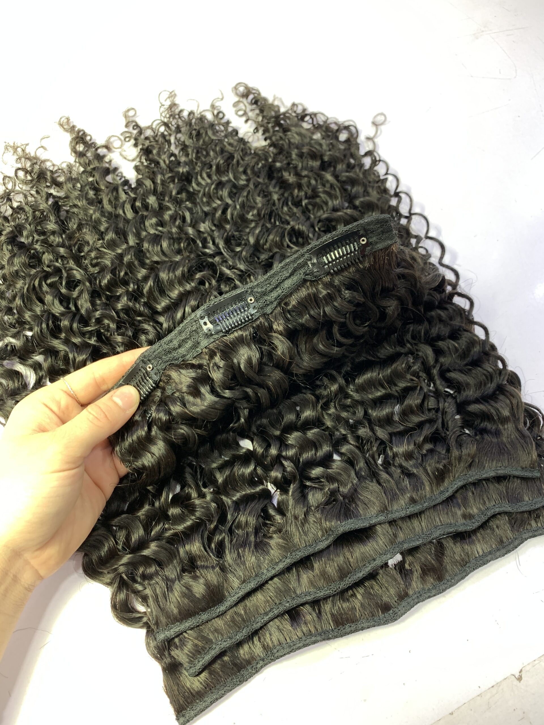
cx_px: 272
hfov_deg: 53.1
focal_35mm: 26
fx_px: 545
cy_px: 362
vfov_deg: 67.3
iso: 125
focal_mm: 4.25
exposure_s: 1/60
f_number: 1.8
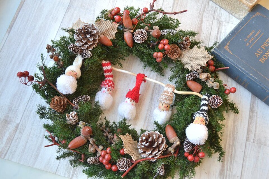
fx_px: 314
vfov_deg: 31.9
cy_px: 90
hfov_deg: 46.4
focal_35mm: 42
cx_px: 134
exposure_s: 1/100
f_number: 5
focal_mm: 28
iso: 400
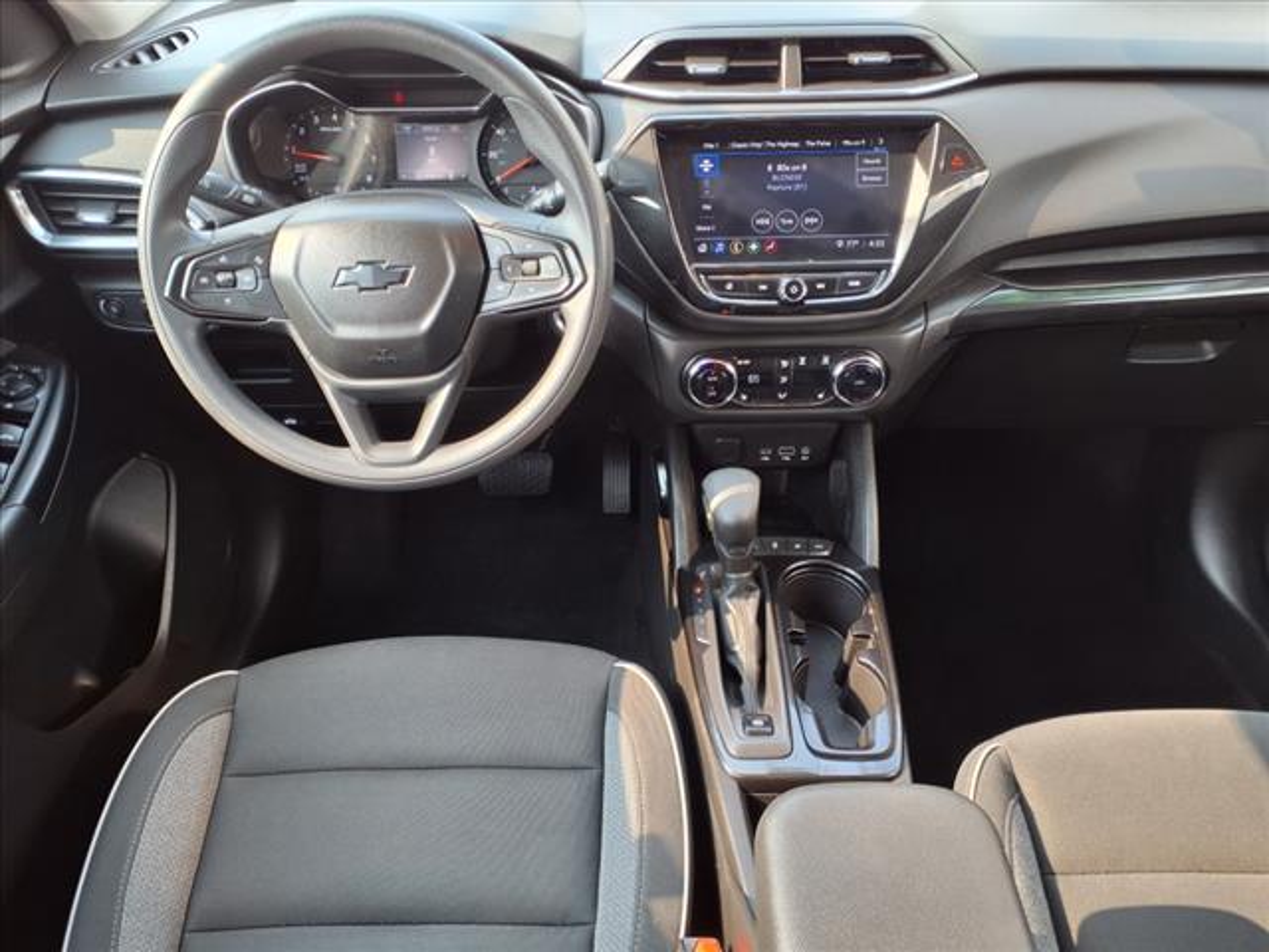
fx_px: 990
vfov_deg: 51.4
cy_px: 476
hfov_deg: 65.3
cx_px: 634
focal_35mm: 27
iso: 50
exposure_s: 1/100
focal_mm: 3.58
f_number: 1.9
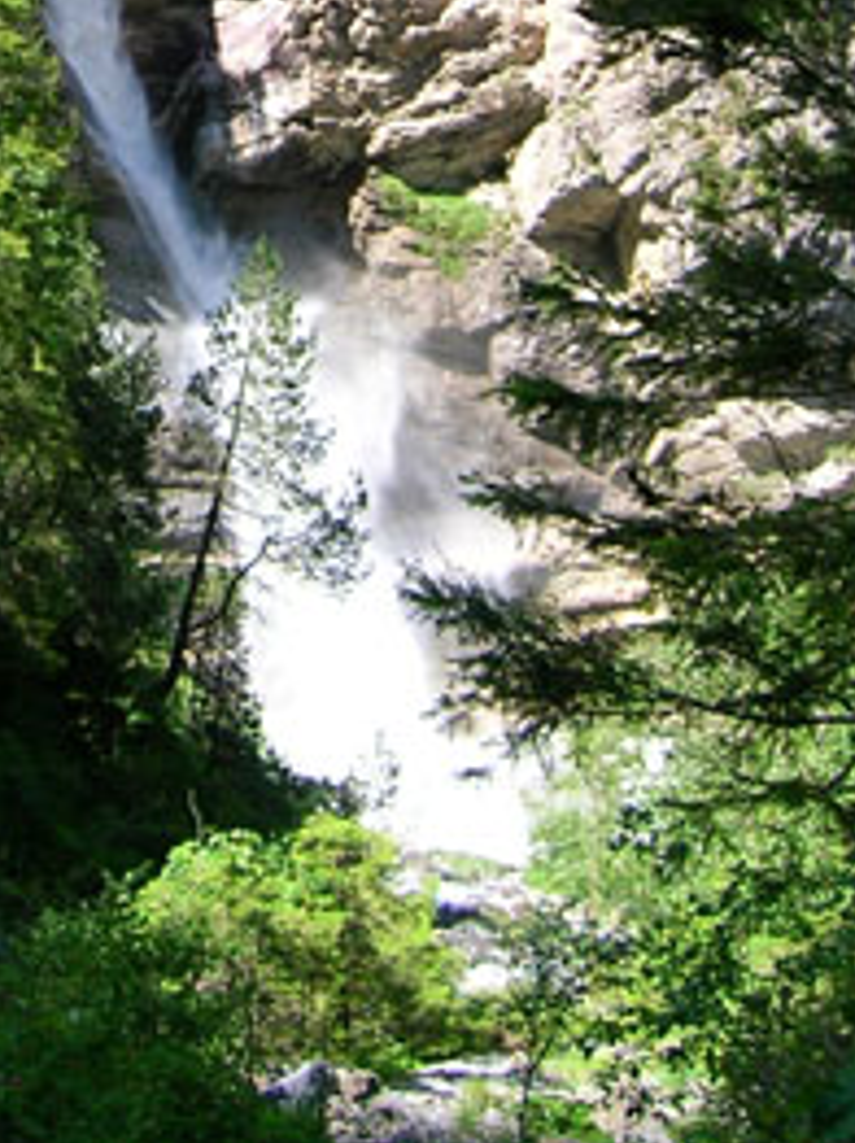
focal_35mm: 78
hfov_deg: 18.6
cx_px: 96
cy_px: -133
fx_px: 2573
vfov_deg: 23.4
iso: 50
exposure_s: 1/117
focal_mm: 5.7
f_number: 4.9
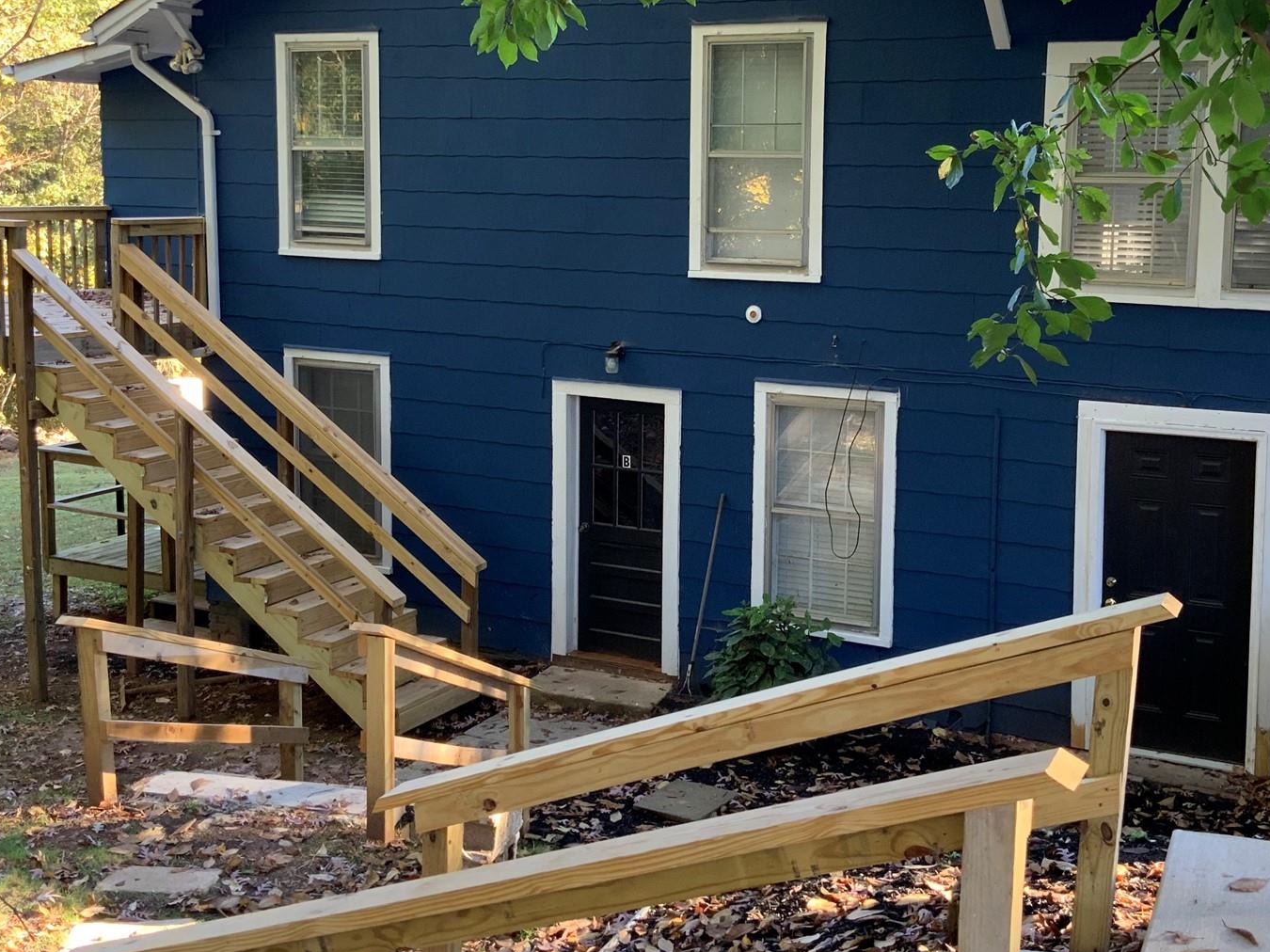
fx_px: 1614
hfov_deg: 42.9
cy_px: 375
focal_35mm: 44
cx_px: 716
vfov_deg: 32.8
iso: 64
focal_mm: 3
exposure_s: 1/90
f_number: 1.8
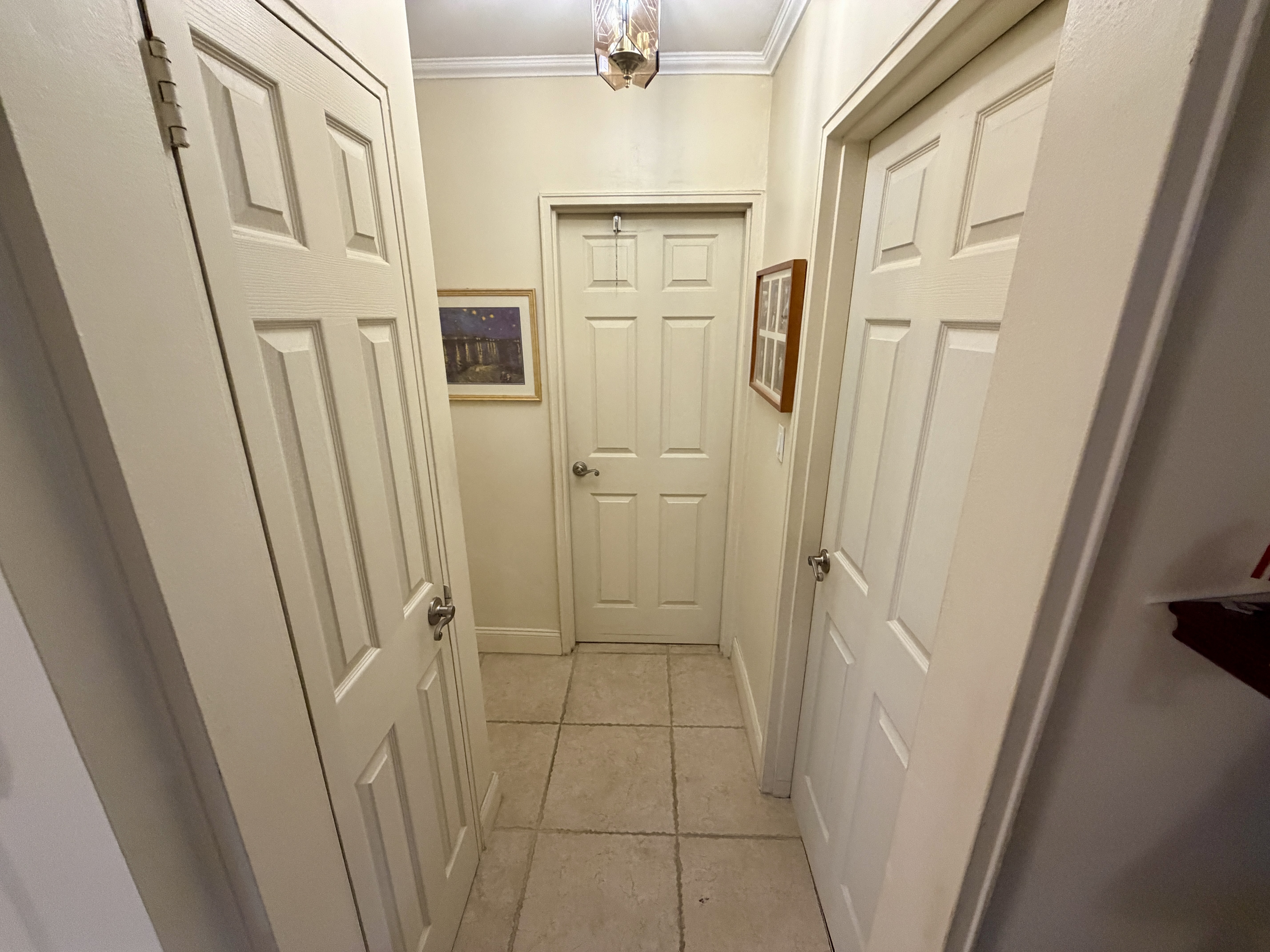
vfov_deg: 85.7
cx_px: 635
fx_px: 514
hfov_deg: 102.1
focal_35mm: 14
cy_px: 476
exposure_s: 1/60
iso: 400
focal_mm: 2.22
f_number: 2.2
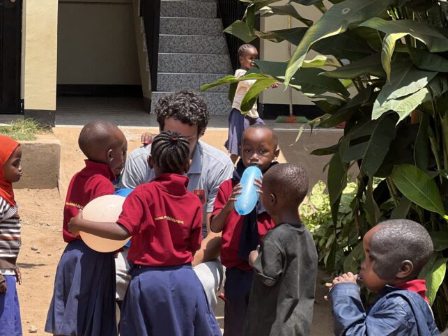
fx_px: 1488
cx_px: 129
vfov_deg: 12.9
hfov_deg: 17.1
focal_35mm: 115
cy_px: 176
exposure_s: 1/306
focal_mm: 9
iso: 25
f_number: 2.8
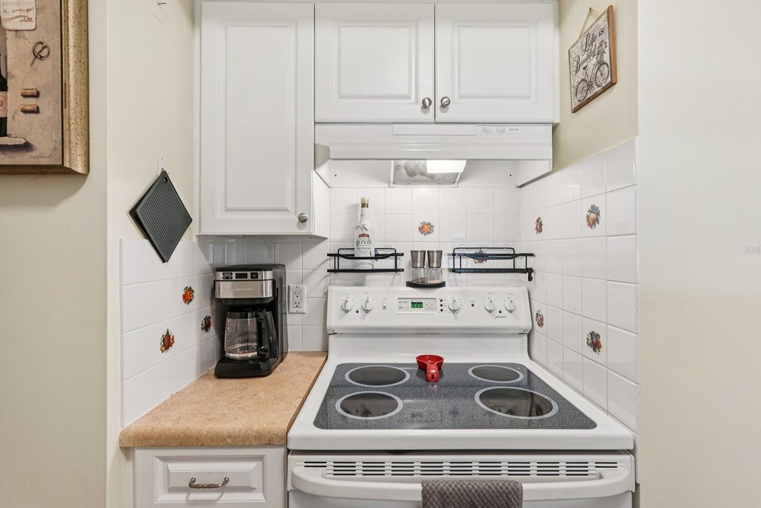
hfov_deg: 93.3
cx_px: 386
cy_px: 250
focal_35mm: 17
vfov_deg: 70.4
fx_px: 359
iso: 400
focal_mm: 16
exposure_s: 1/30
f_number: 8
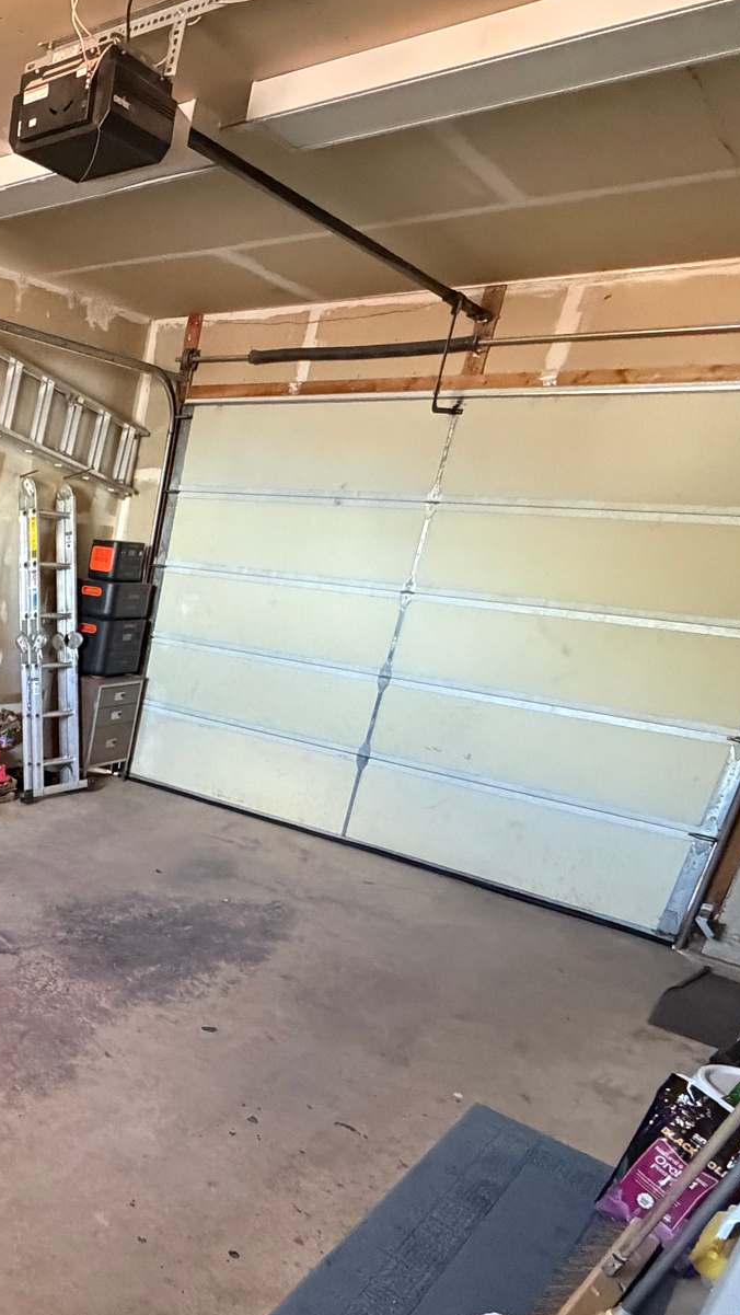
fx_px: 907
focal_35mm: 26
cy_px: 832
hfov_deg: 35.9
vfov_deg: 70.6
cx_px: -123
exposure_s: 1/60
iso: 1000
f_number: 2.2
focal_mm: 2.22
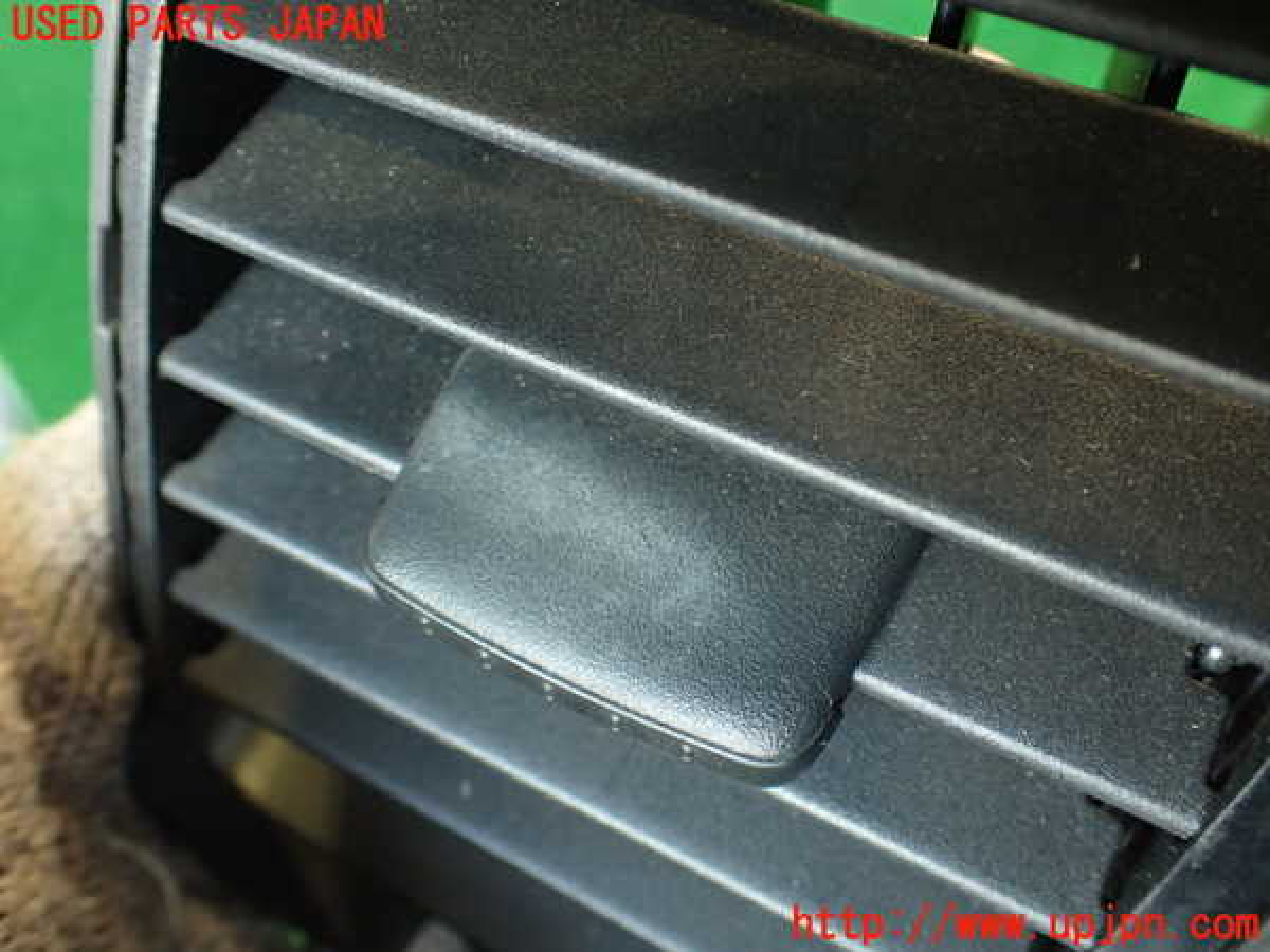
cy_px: 476
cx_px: 635
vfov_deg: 44.2
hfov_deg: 56.8
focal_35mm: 32
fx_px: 1174
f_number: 2.4
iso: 320
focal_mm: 5.79
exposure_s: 1/30
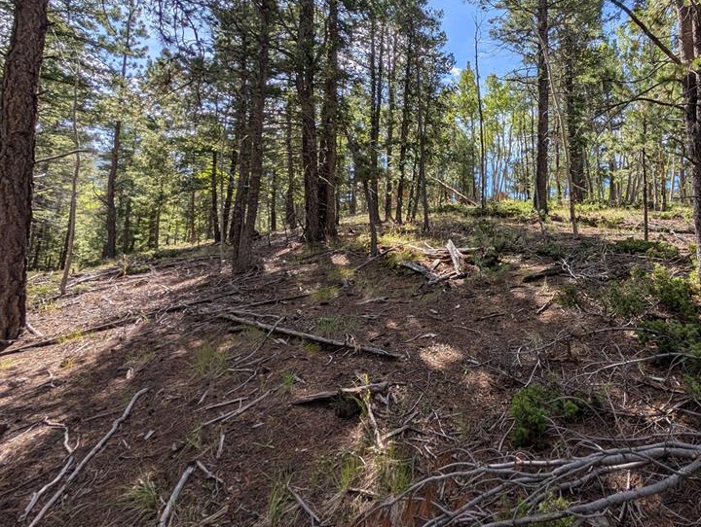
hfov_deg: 87.4
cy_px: 207
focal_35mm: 17
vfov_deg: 73.9
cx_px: 472
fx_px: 345
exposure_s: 1/2092
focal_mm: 2.02
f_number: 1.7
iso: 53
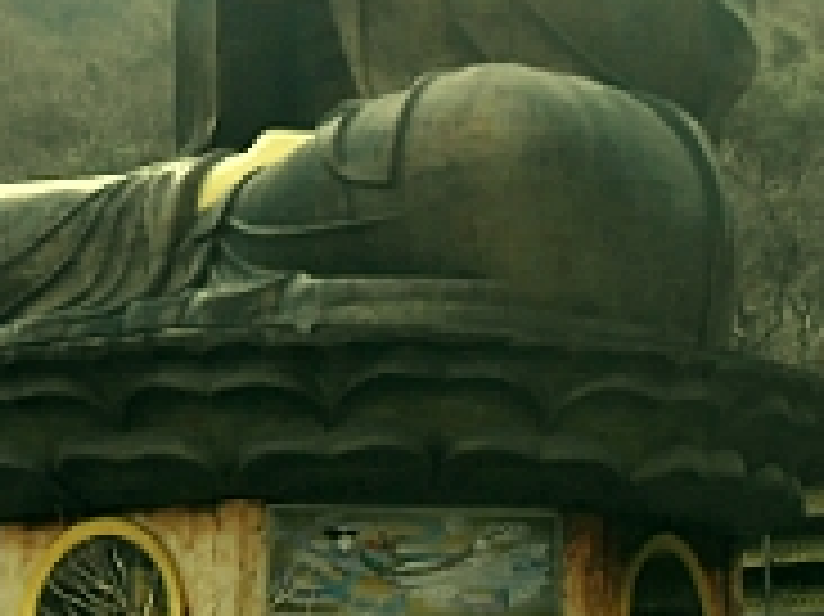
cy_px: 198
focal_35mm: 111
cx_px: 459
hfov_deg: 17.7
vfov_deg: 13.3
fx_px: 2641
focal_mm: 6.3
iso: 120
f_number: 7
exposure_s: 1/180
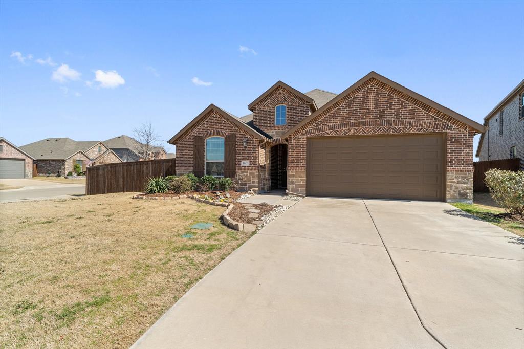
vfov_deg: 70.4
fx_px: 247
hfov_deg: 93.3
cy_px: 174
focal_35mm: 17
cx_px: 262
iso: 400
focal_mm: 17
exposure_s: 1/60
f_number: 8
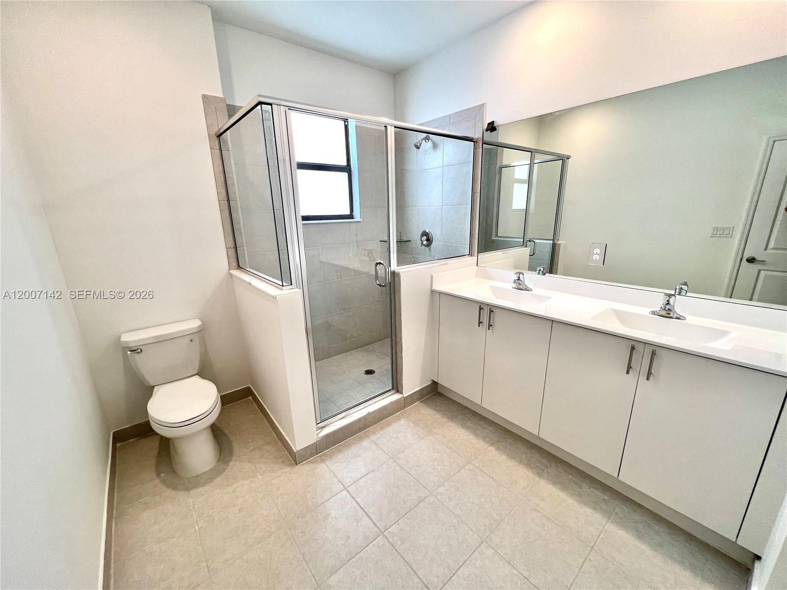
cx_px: 394
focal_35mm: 13
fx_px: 296
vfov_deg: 89.9
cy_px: 295
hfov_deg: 106.2
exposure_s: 1/120
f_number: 1.8
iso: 80
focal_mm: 1.57
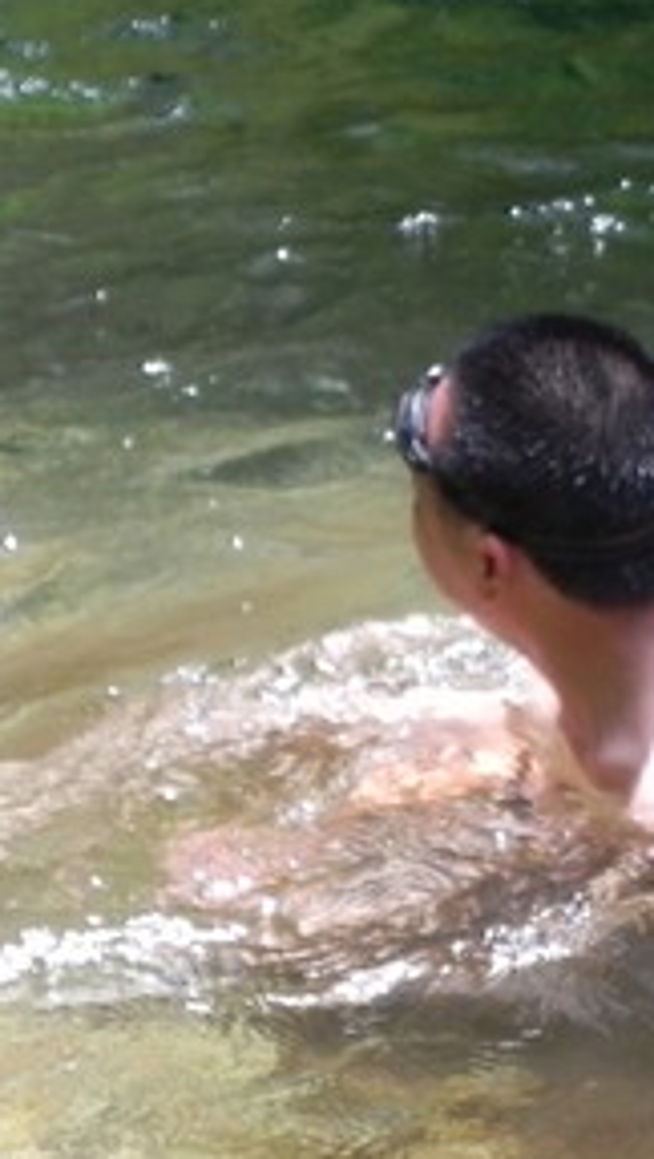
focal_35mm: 252
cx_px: 686
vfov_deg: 8.5
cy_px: 260
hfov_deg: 4.8
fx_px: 7748
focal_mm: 16.9
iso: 241
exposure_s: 1/125
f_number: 4
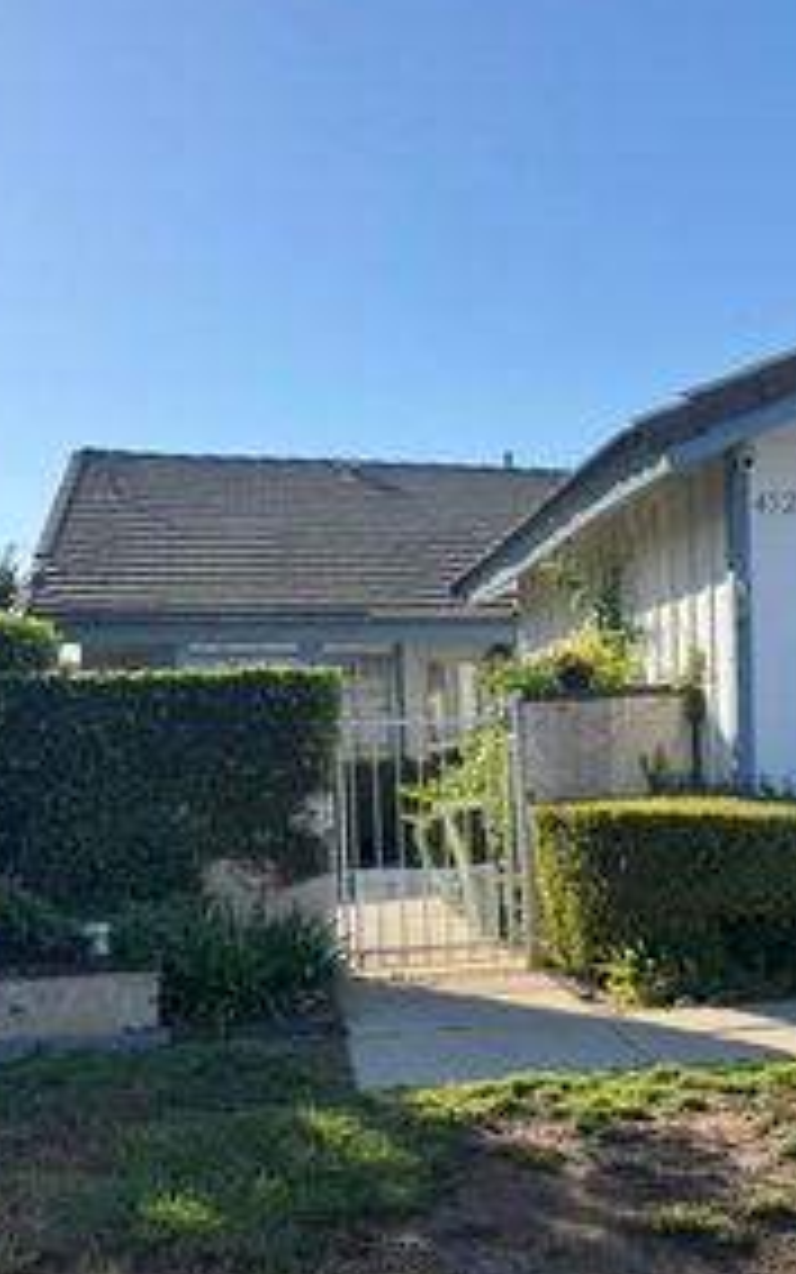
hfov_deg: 27.2
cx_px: 769
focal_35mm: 45
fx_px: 1561
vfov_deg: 44.1
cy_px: 781
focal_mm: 6.76
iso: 80
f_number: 1.78
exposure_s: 1/3096
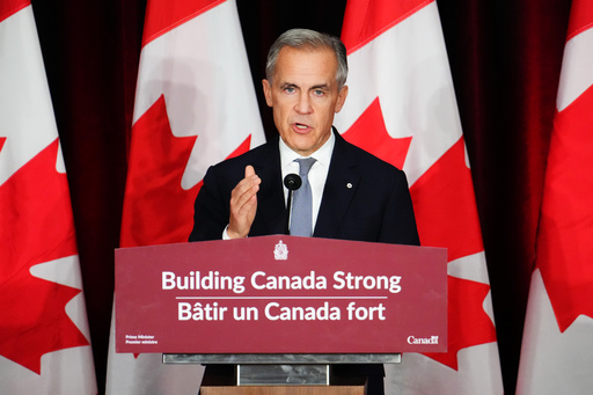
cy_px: 198
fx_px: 6916
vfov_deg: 3.3
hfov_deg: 4.9
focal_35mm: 420
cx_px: 296
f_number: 4
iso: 6400
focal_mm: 280
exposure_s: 1/400
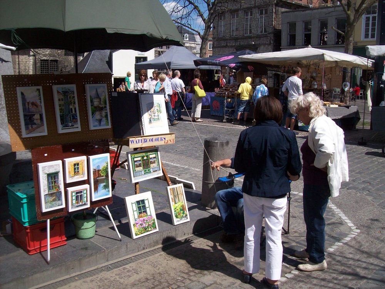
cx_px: 192
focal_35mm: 36
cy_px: 144
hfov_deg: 51.4
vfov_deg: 39.7
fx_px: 400
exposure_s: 1/1401
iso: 80
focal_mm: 6
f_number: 4.8
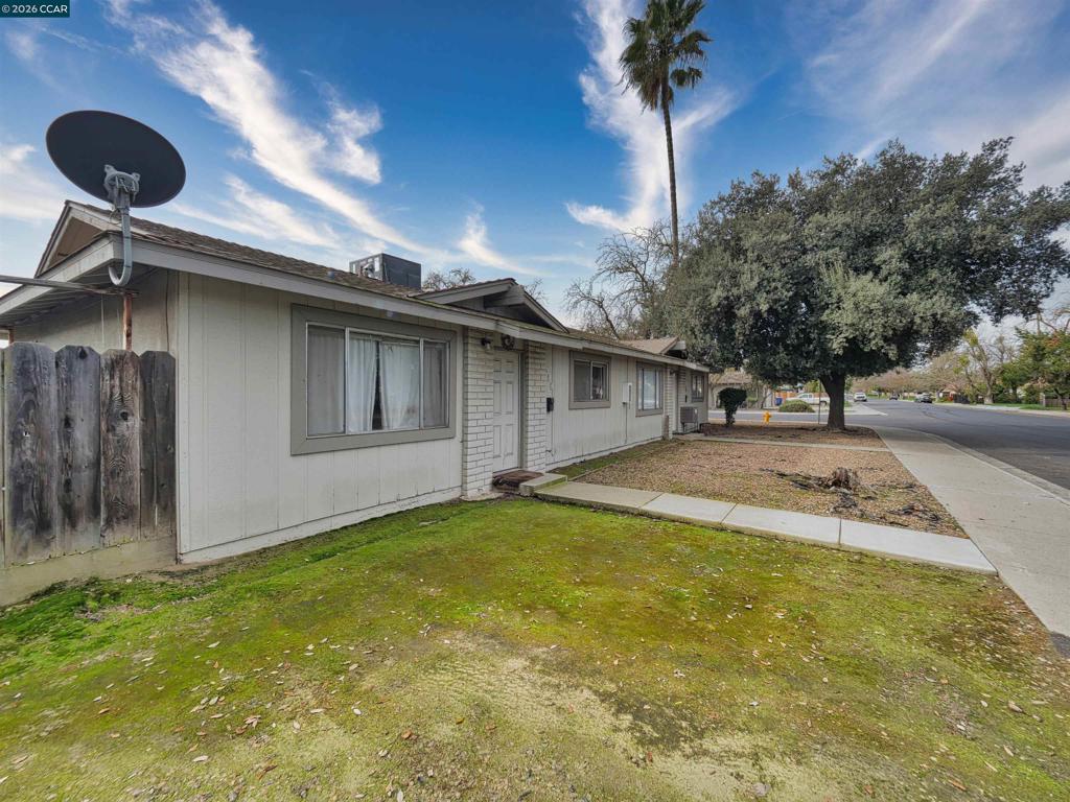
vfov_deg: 85.7
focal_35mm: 14
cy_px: 401
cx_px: 535
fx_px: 433
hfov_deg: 102.1
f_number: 5
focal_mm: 7
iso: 125
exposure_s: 1/250
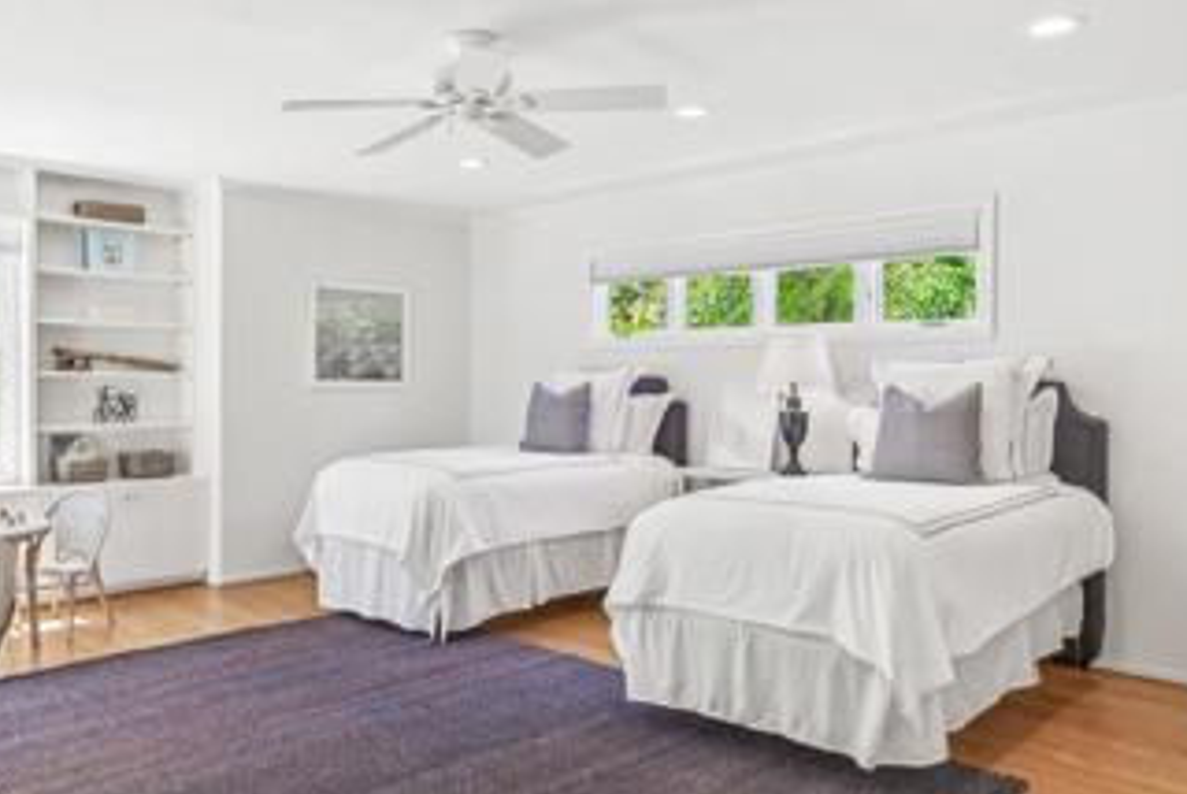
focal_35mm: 28
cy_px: 403
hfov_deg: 63.8
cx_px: 401
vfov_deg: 46.5
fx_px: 924
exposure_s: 1/60
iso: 400
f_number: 9
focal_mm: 14
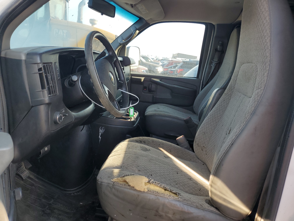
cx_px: 147
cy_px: 110
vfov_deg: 53.1
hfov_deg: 67.3
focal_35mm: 26
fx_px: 221
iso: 50
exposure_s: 1/417
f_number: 1.5
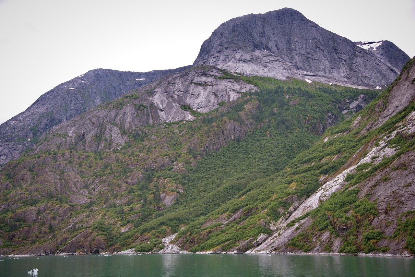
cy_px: 138
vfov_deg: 33.4
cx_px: 208
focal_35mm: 40
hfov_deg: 48.4
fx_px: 461
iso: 100
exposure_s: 1/100
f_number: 5
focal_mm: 40
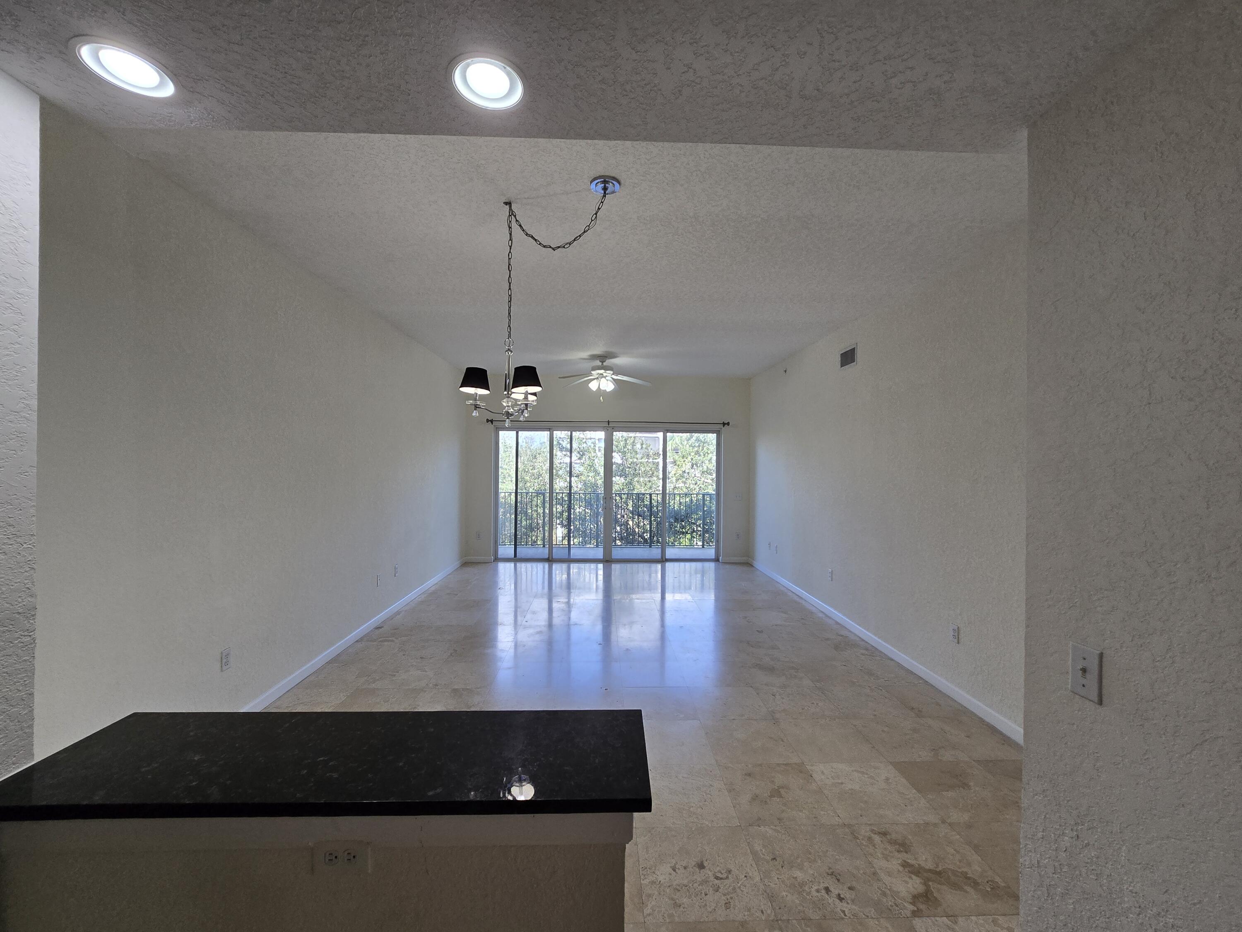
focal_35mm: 13
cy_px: 466
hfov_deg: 106.2
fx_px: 466
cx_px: 621
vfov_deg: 89.9
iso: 80
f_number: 2.2
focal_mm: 2.2
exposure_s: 1/120
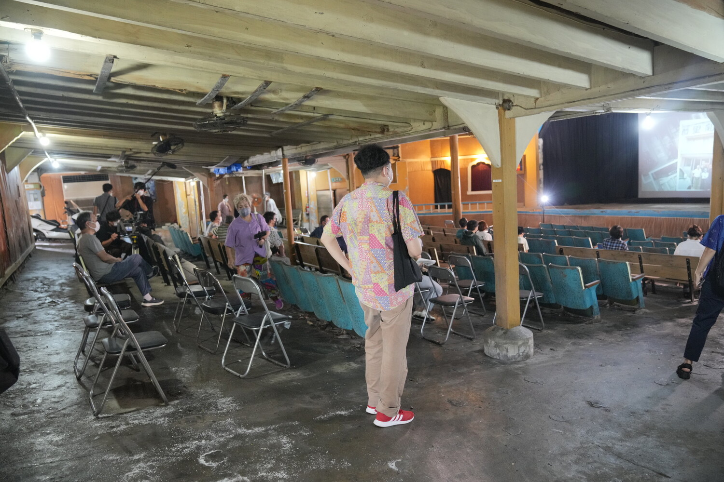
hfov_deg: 73.7
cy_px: 241
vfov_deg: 53.1
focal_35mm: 24
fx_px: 483
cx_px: 362
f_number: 2.8
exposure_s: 1/100
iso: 3200
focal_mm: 24
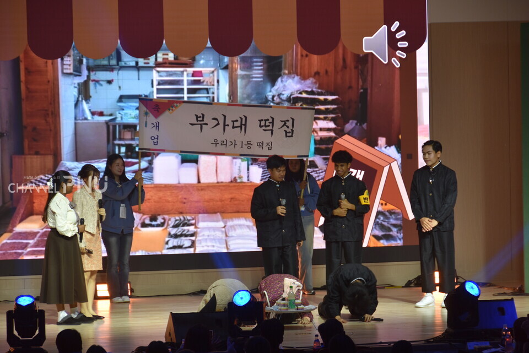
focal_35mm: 195
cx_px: 264
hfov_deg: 10.5
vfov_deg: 7.1
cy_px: 176
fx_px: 2867
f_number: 5.6
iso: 320
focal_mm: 130
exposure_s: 1/60
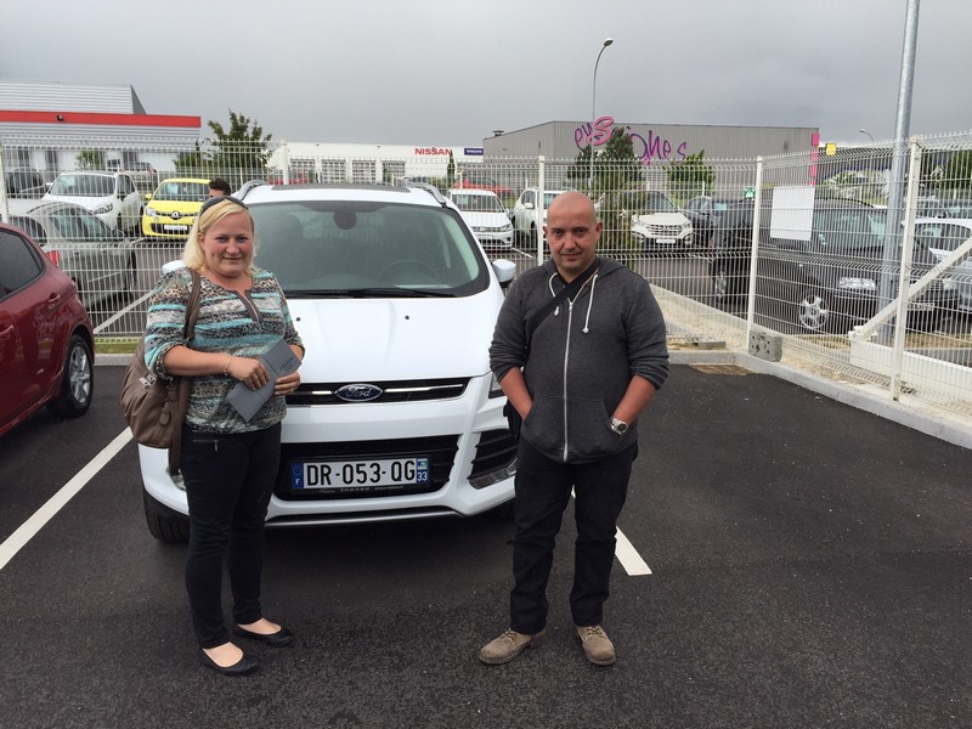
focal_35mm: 29
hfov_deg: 61.7
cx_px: 486
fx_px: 814
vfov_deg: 48.2
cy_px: 364
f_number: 2.2
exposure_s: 1/359
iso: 32
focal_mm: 4.15
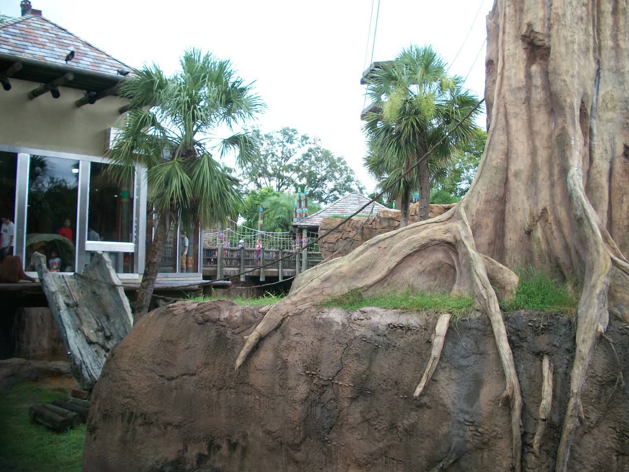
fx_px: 636
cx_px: 314
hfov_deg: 52.6
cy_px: 236
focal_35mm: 35
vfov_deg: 40.7
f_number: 3.1
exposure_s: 1/100
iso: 80
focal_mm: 6.3
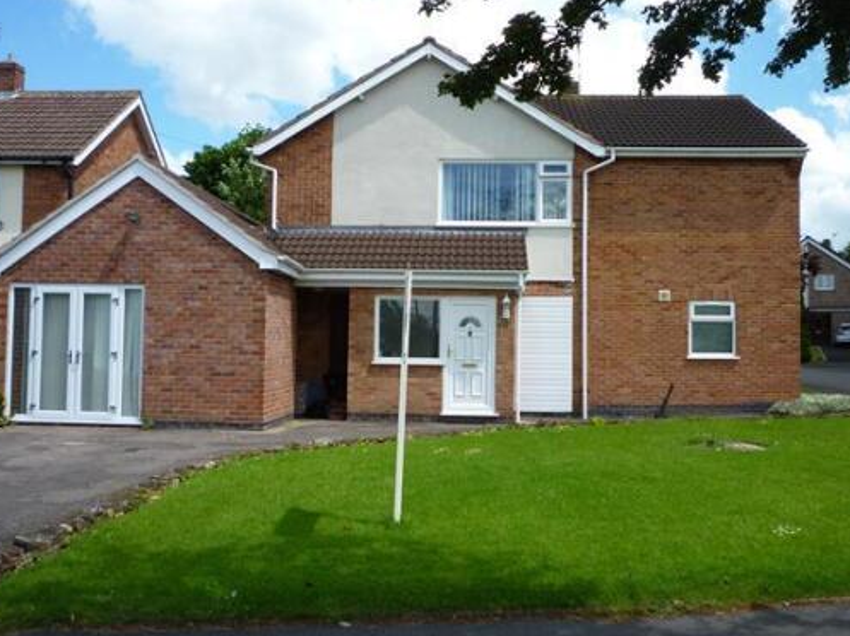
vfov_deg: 41.7
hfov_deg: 54.0
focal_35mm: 34
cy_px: 314
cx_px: 445
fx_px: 834
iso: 80
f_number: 3.3
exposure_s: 1/500
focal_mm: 5.2
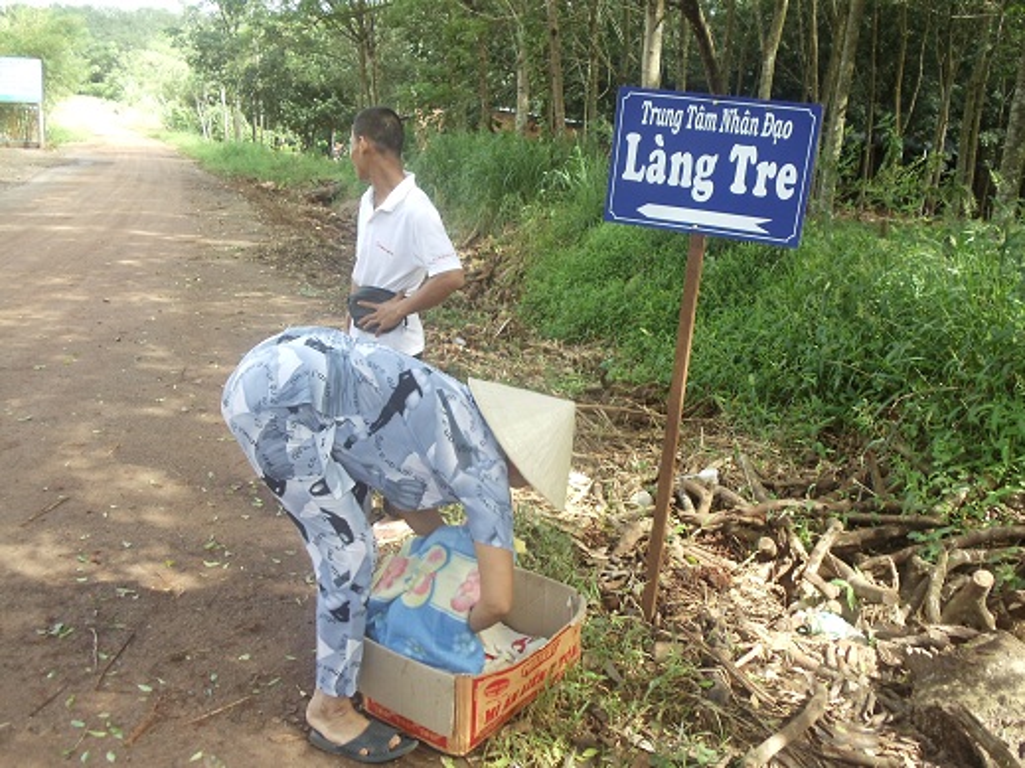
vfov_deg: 32.9
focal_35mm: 44
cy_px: 384
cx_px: 512
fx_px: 1303
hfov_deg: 43.0
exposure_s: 1/60
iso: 80
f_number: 3.5
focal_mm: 6
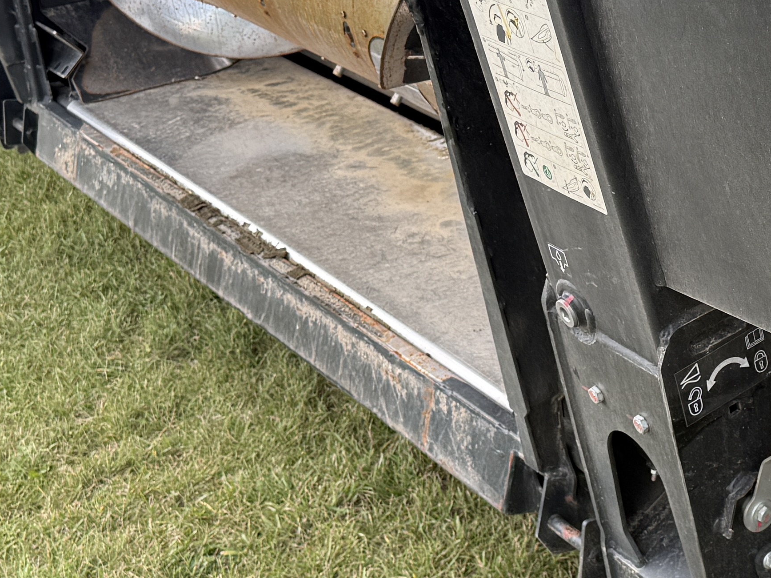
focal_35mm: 79
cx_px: 709
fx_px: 1759
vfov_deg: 18.7
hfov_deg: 24.0
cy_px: 300
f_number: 1.78
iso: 80
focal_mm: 6.76
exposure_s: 1/467
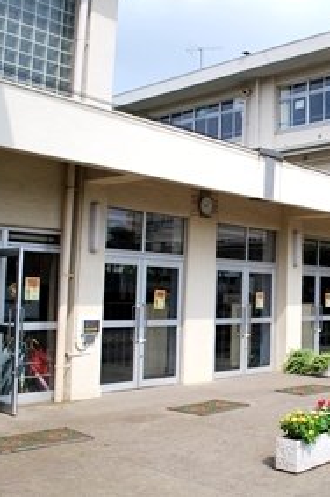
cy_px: 237
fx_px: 593
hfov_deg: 29.1
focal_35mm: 43
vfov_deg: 45.5
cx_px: 330
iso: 100
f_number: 8
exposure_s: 1/250
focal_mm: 18
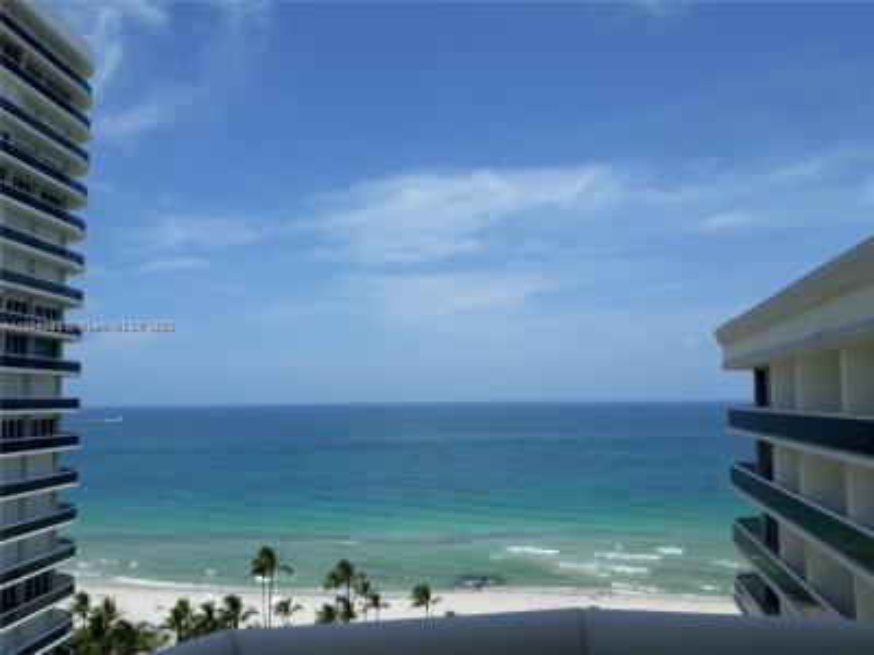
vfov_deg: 49.7
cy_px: 328
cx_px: 437
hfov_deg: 63.4
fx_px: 707
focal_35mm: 28
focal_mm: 3.7
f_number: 1.7
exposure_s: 1/2703
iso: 40
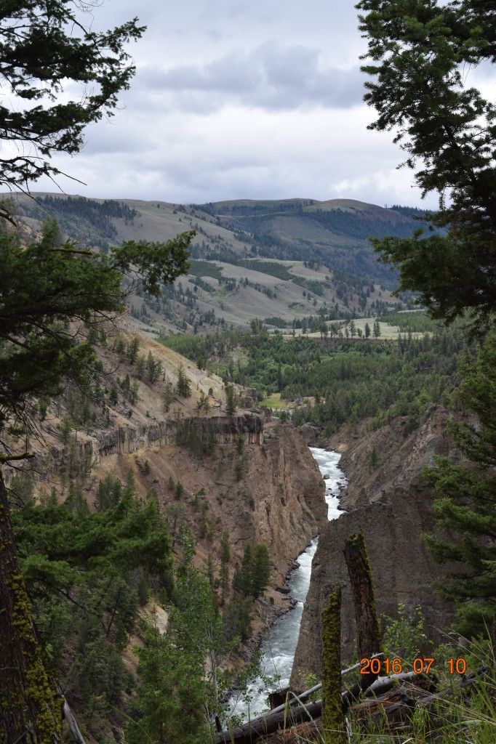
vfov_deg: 33.4
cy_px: 372
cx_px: 248
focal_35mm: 60
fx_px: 1241
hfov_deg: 22.6
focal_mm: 40
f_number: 9
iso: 200
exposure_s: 1/320
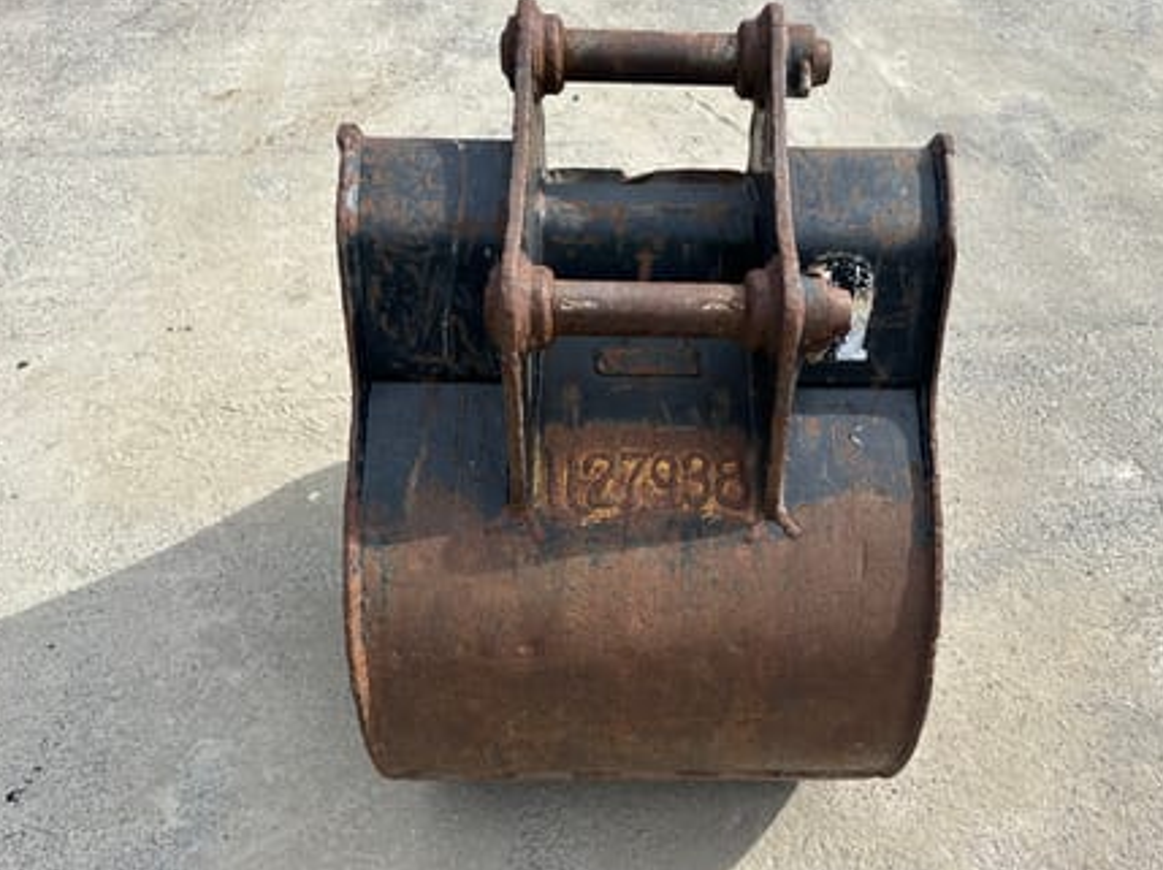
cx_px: 659
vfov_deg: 49.7
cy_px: 449
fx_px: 940
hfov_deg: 63.2
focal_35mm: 28
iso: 80
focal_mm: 6.86
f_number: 1.78
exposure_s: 1/3597
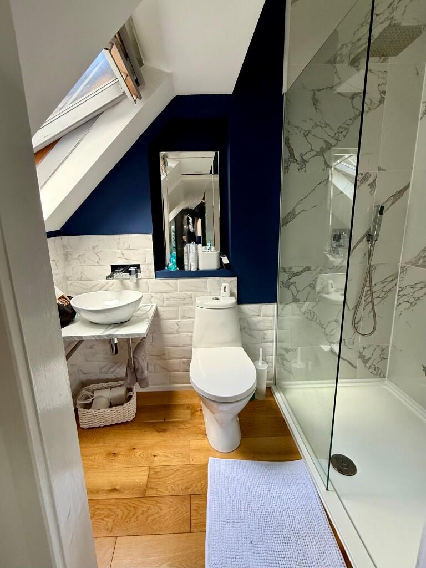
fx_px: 230
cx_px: 213
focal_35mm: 14
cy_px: 284
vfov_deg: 102.1
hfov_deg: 85.7
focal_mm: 2.22
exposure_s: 1/99
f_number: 2.2
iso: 125
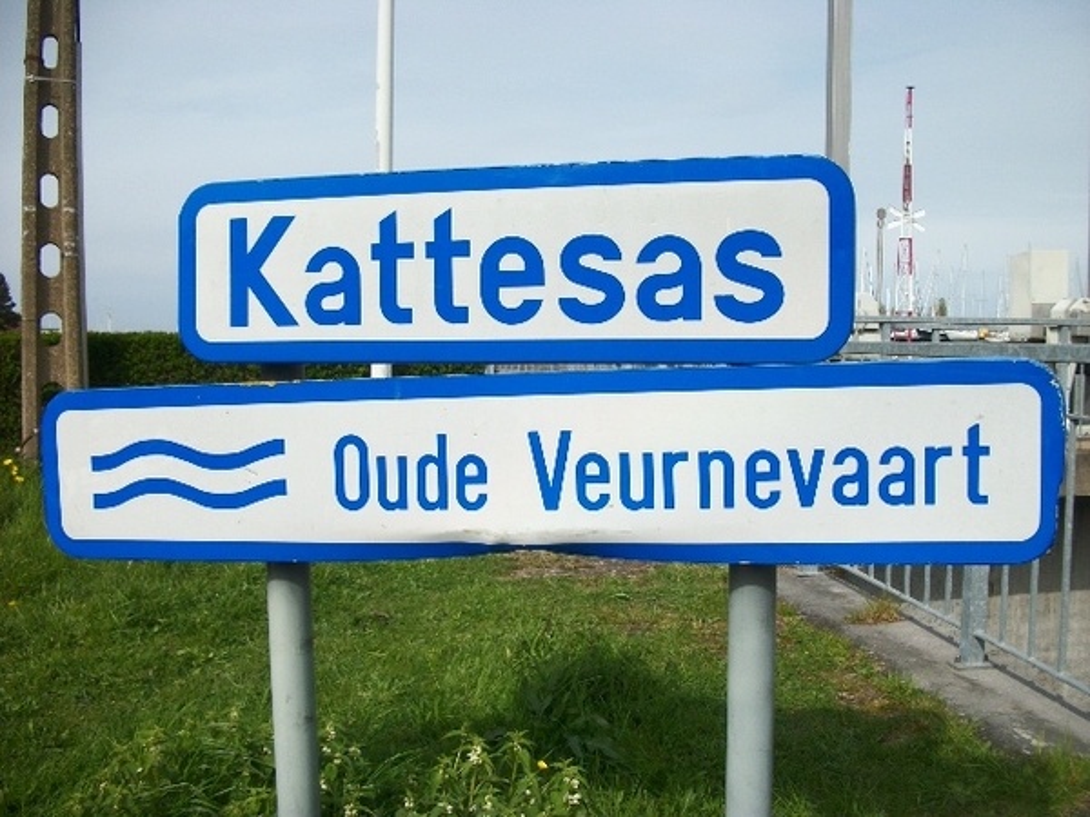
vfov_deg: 44.2
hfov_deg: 56.8
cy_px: 408
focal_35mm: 32
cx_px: 545
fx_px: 1008
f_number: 8.8
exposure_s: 1/200
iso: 80
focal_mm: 5.7
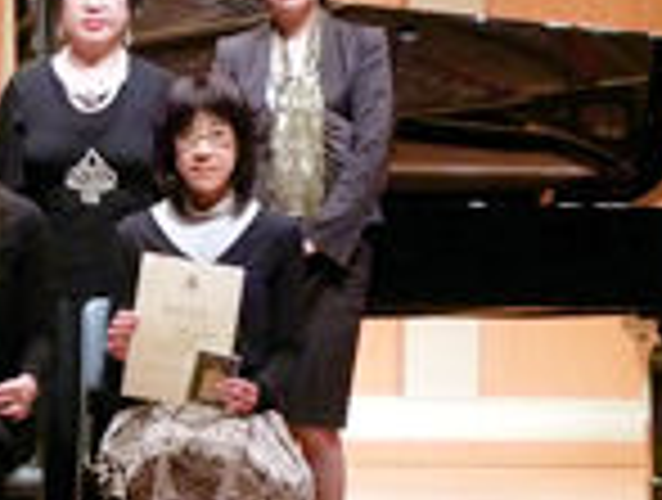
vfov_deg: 12.5
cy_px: 160
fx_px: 2281
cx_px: 140
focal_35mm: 119
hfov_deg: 16.4
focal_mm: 8.9
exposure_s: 1/25
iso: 400
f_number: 4
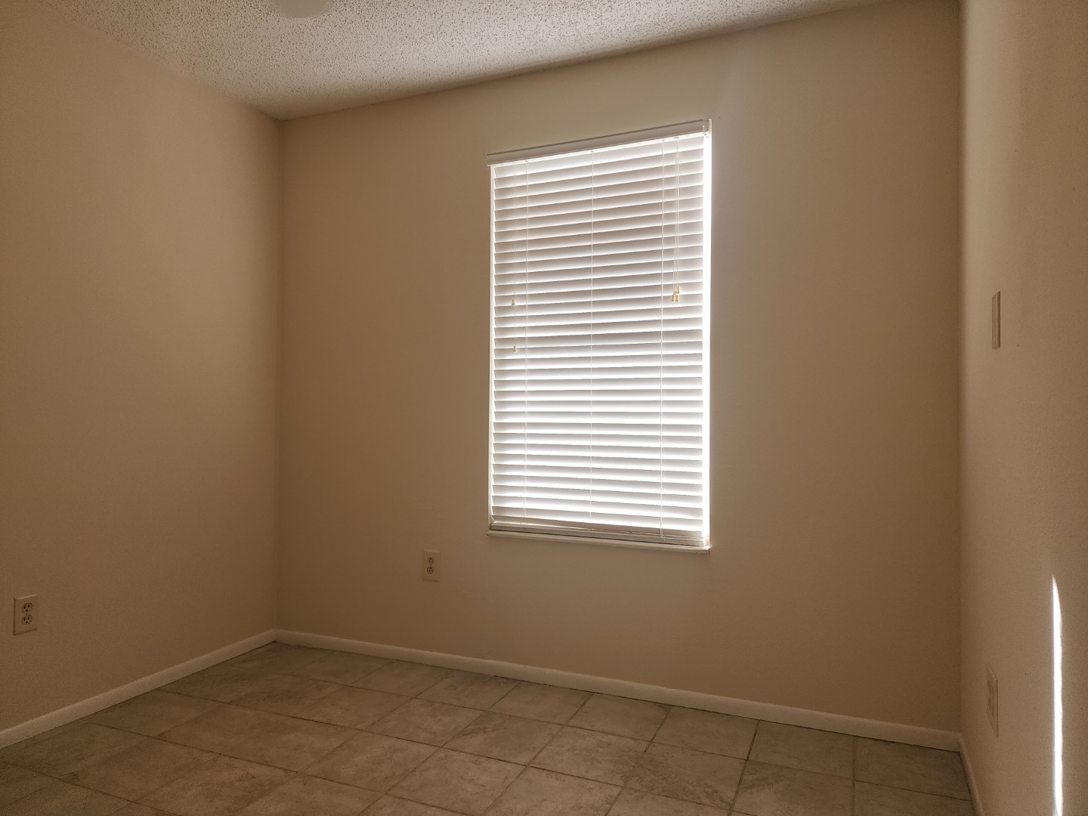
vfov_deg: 58.9
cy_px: 408
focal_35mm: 23
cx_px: 544
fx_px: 723
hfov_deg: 73.9
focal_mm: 6.4
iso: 20
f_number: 1.8
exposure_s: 1/120
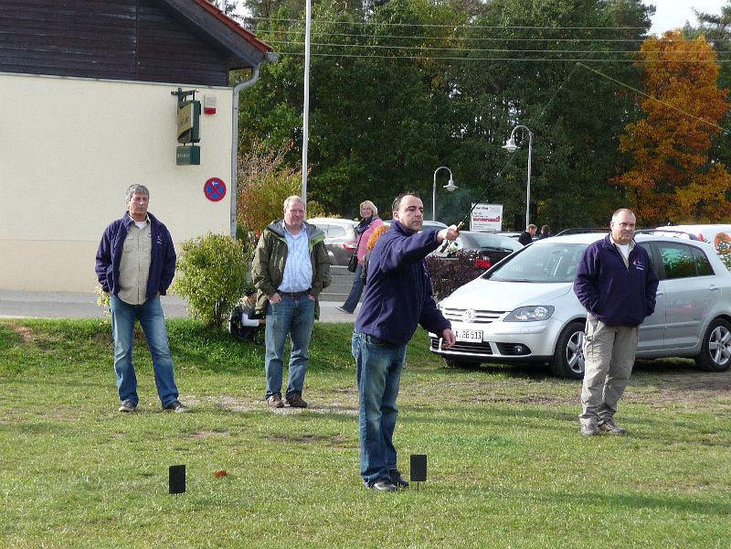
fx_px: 2027
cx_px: 366
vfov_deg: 15.4
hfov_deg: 20.4
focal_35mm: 96
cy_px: 274
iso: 100
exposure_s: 1/200
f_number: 4.7
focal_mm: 16.3
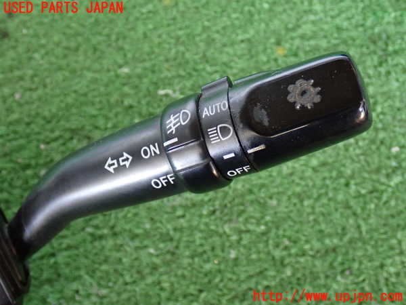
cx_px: 203
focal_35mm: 44
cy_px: 152
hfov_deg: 42.9
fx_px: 516
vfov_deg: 32.9
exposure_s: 1/40
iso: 640
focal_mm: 7.84
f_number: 2.9
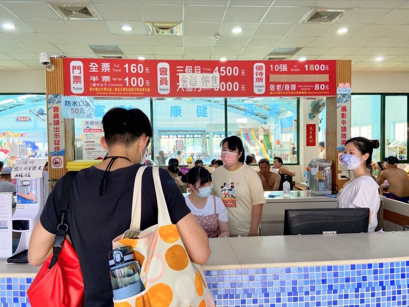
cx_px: 204
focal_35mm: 26
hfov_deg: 67.3
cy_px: 154
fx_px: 307
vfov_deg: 53.1
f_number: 1.8
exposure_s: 1/120
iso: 100
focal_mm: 4.25
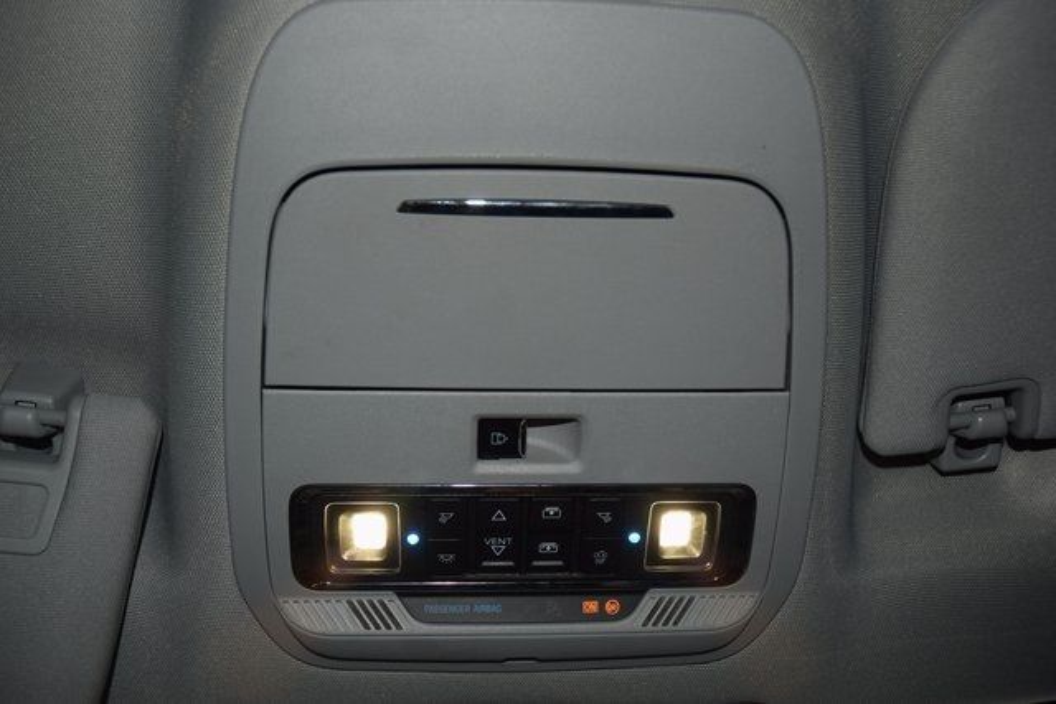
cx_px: 528
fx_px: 1056
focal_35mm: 36
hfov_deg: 53.1
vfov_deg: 36.9
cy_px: 352
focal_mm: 24
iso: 360
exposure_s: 1/60
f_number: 3.8
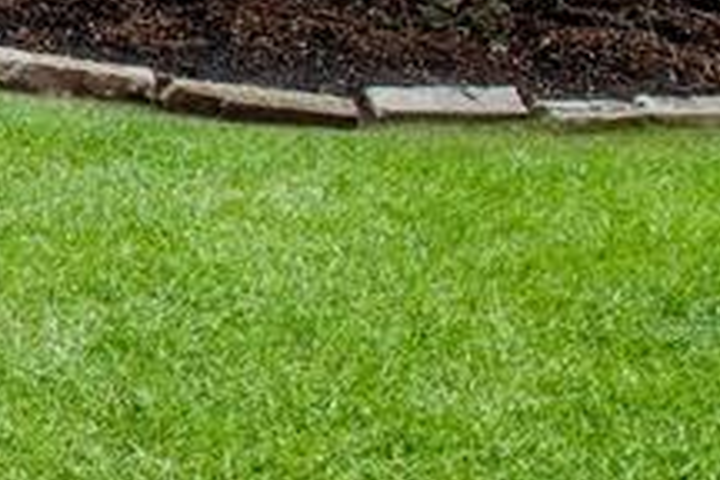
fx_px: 1420
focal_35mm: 71
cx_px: -450
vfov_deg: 16.2
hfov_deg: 21.9
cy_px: -380
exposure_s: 1/60
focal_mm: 10
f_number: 9
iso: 200
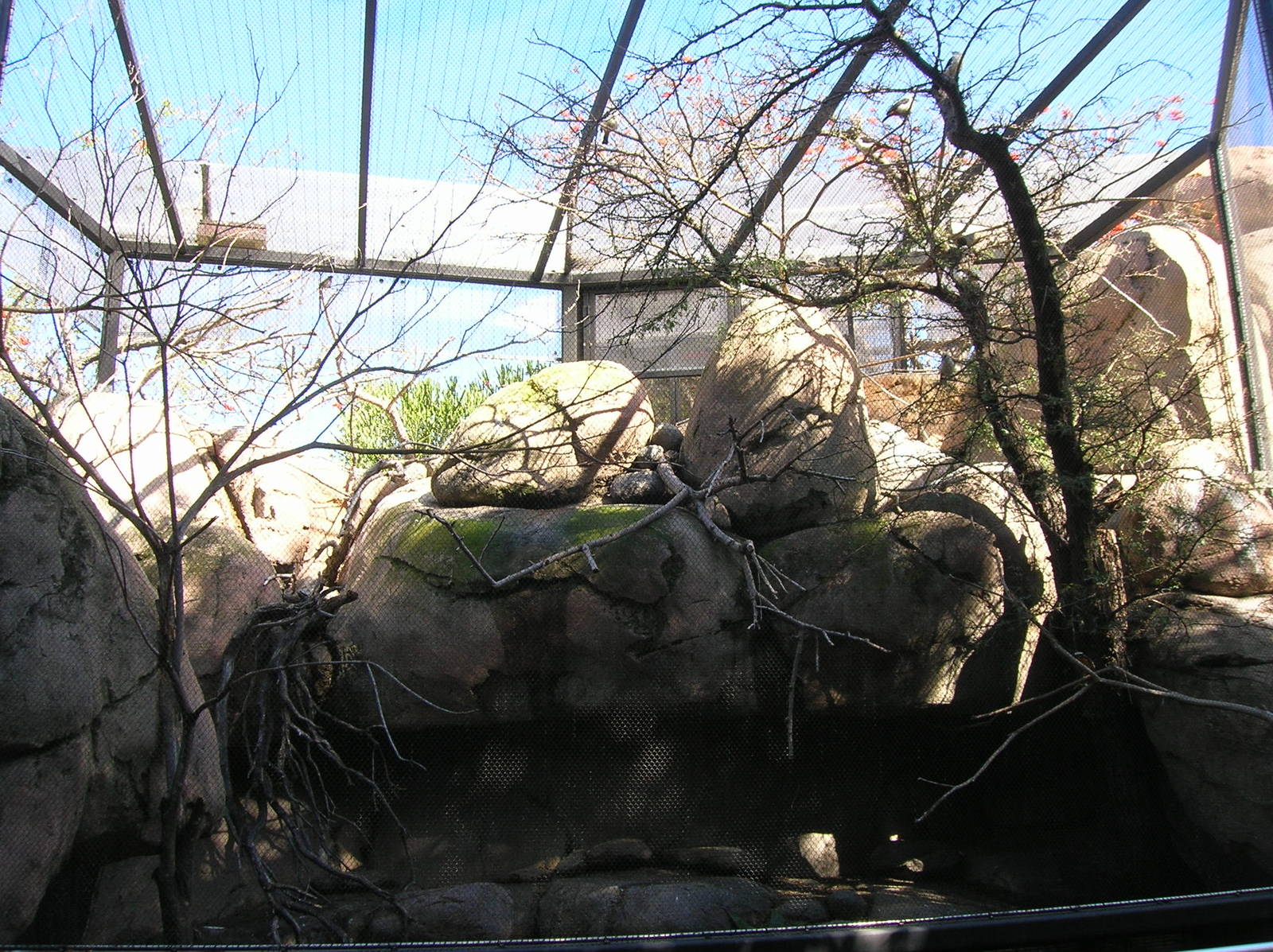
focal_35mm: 34
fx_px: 1249
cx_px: 636
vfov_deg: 41.7
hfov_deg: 54.0
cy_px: 476
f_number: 4.9
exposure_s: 1/46
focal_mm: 5.7
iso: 50
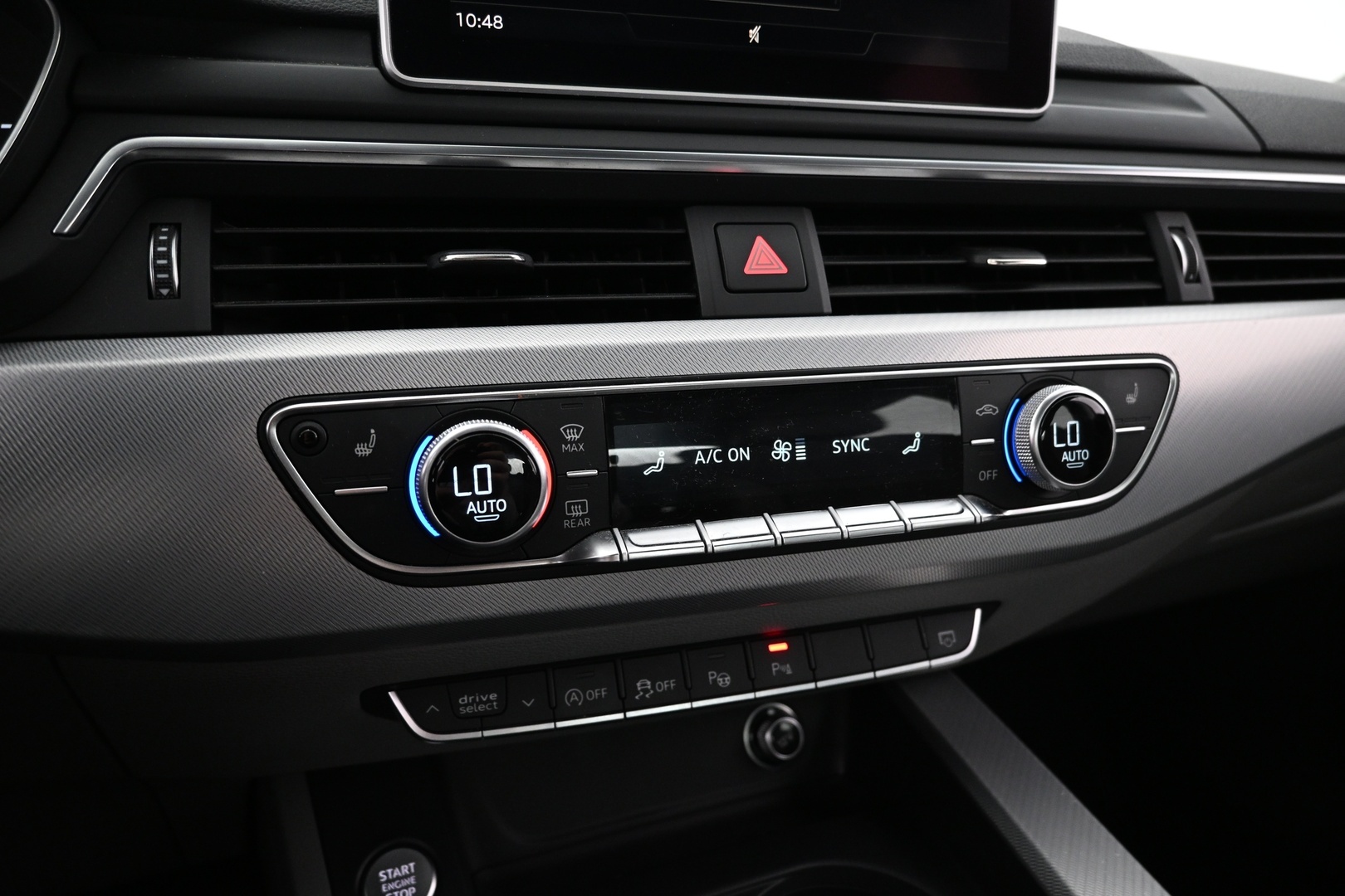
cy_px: 448
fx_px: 897
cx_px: 672
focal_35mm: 24
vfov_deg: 53.1
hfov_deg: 73.7
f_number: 3.5
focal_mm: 16
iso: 1400
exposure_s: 1/25
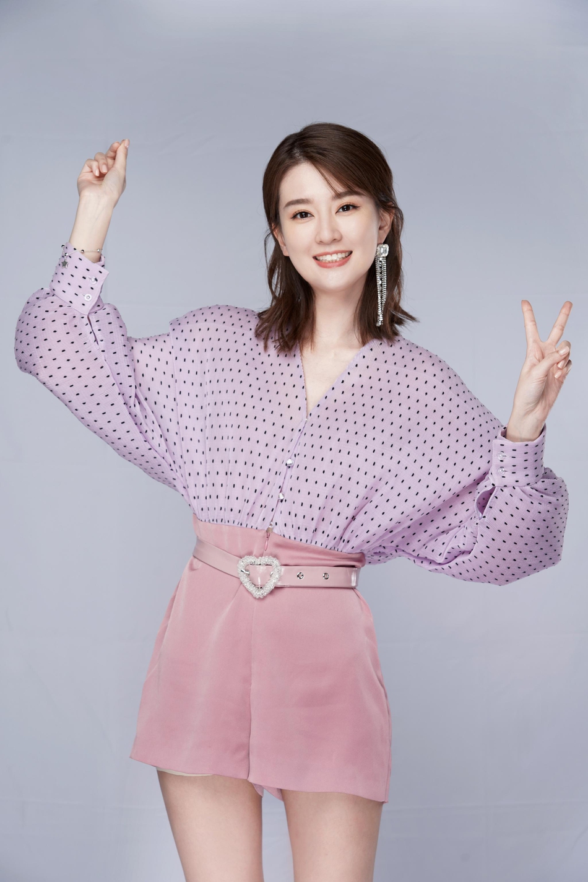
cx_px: 294
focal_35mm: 98
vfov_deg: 20.8
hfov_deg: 14.0
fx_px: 2400
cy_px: 441
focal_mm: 98
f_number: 8
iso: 100
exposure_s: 1/160
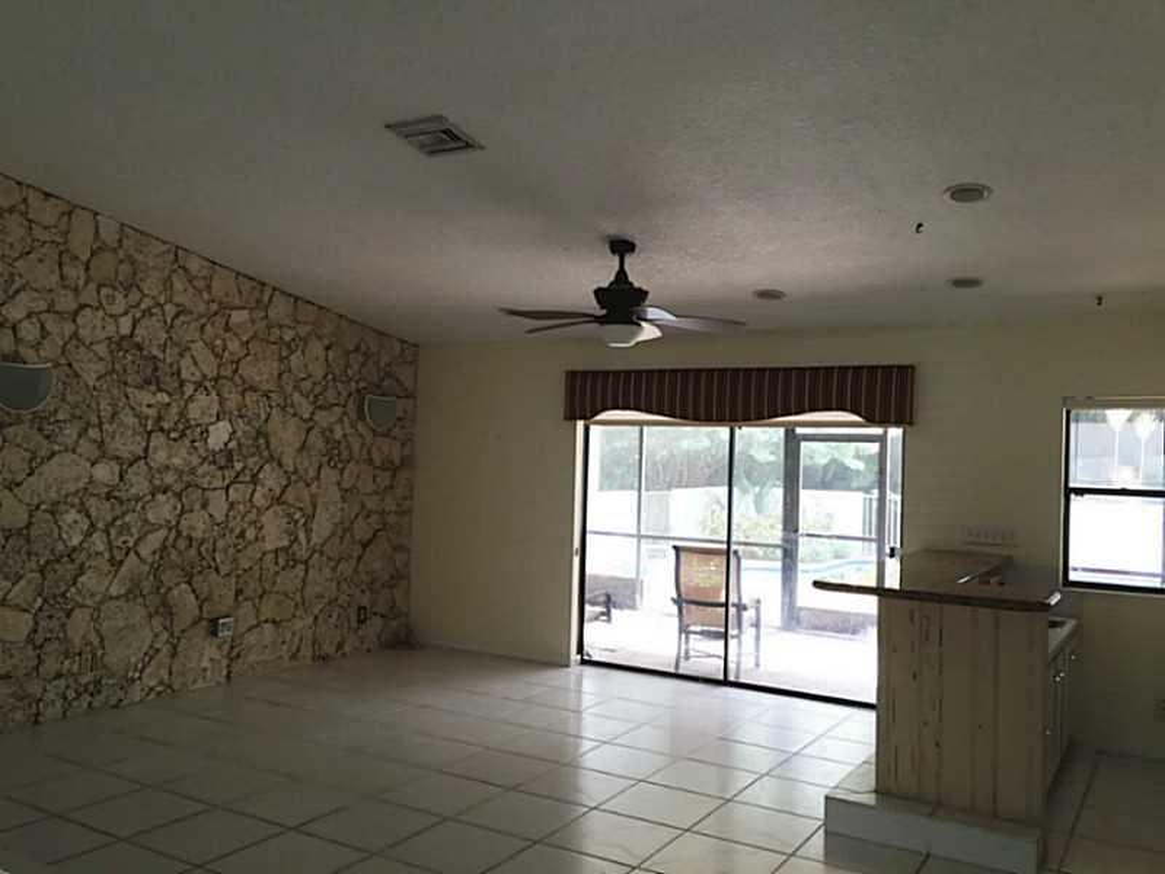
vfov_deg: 48.2
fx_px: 976
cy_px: 437
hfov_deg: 61.7
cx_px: 582
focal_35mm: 29
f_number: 2.2
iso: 32
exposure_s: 1/60
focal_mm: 4.15
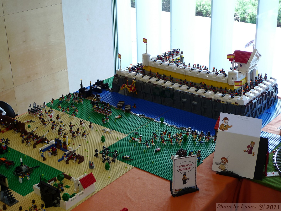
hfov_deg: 36.8
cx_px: 140
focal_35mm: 52
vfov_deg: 28.0
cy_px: 106
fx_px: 422
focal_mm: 11.1
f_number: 2.7
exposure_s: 1/40
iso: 80
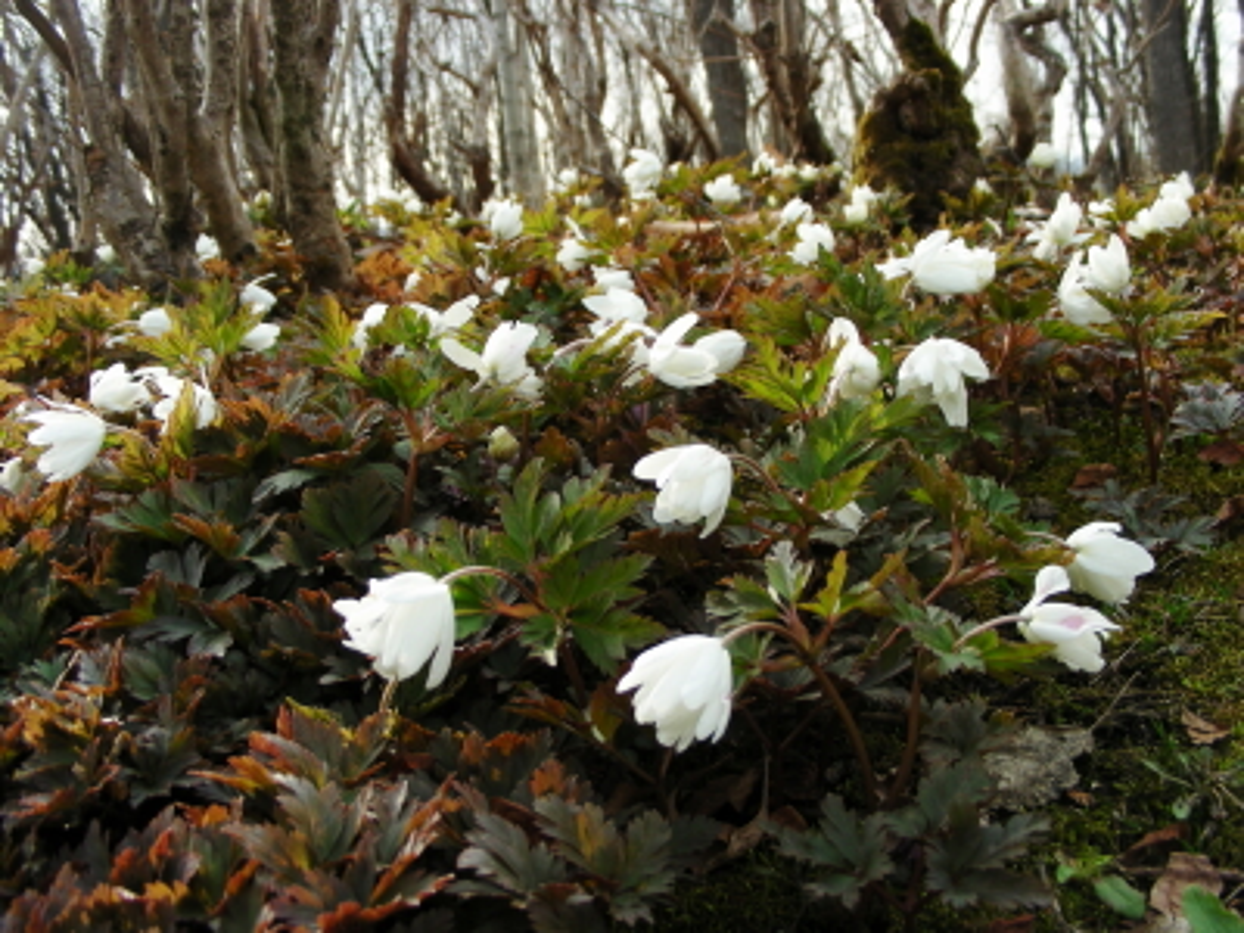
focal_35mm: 41
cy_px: 466
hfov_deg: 45.8
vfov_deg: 35.1
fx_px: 1473
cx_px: 622
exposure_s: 1/121
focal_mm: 6.8
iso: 50
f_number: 3.5
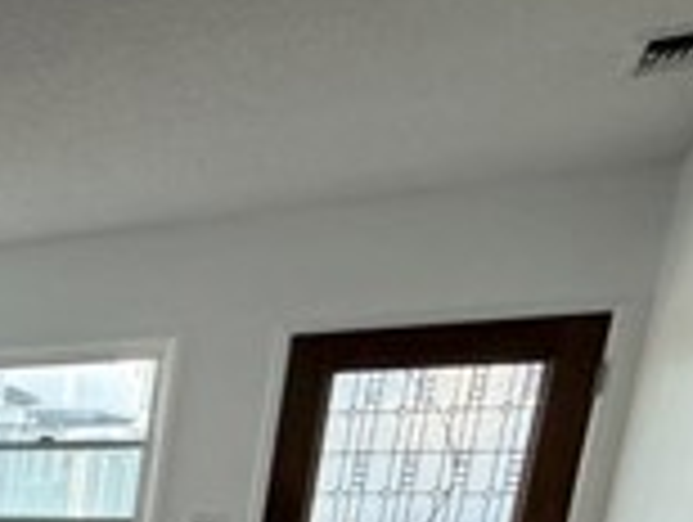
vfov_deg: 21.5
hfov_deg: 22.3
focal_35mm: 58
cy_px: 770
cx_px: -508
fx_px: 1163
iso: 250
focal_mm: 2.22
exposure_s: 1/121
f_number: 2.2
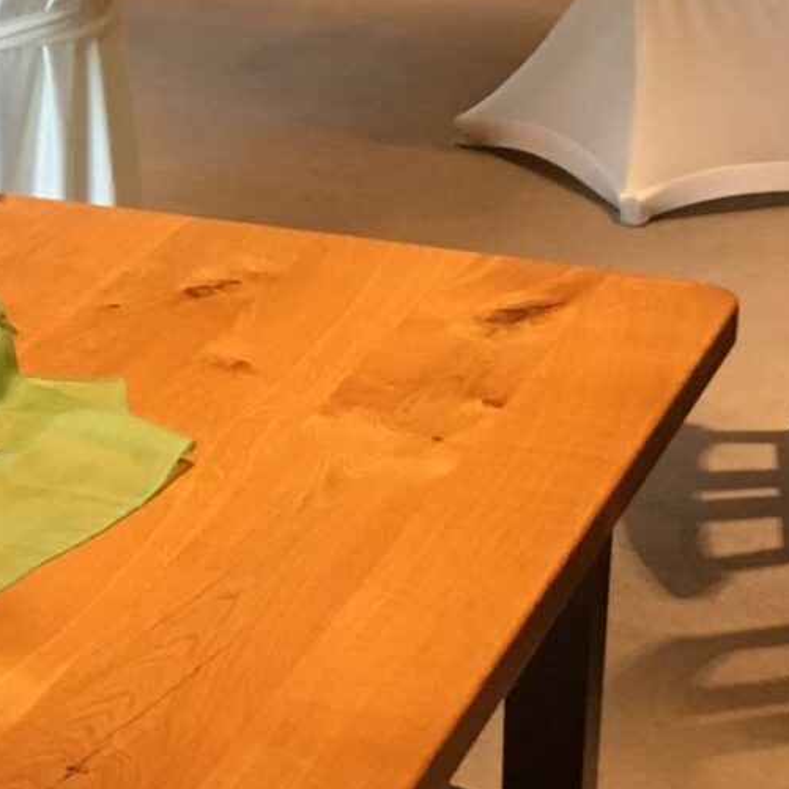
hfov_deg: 12.8
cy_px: 113
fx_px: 3378
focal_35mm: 131
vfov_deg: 13.2
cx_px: -312
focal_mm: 4.15
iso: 160
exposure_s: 1/33
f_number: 2.2
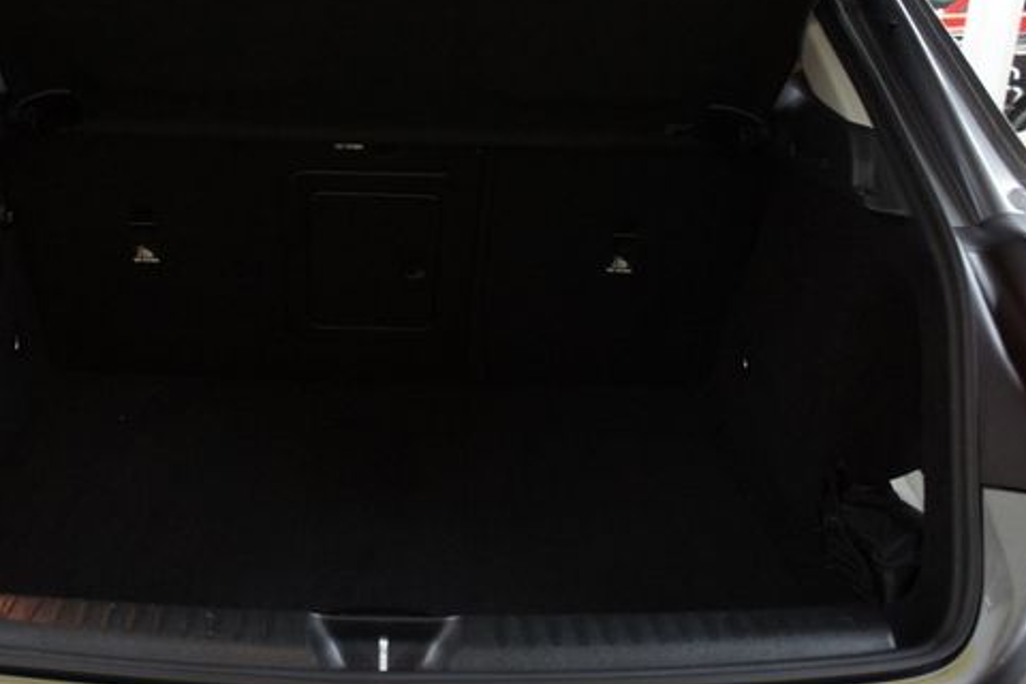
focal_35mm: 40
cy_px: 340
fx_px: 1140
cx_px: 374
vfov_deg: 33.4
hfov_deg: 47.9
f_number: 4
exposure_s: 1/30
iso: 1000
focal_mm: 20
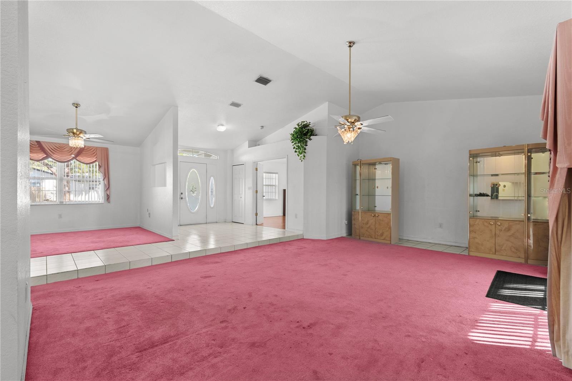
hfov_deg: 100.4
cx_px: 286
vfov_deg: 77.3
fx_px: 238
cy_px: 190
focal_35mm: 15
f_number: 7.1
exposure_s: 1/6
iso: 640
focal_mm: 10
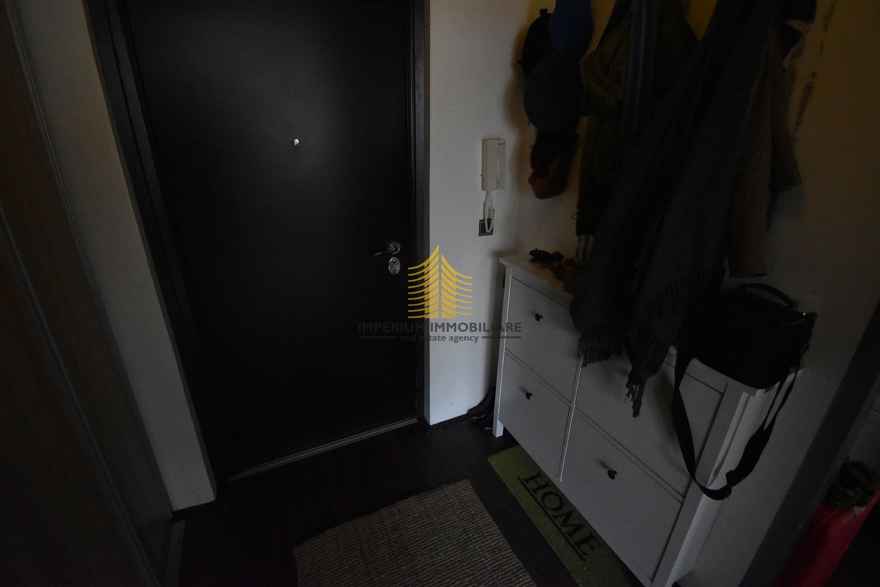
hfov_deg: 100.4
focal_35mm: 15
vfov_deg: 77.3
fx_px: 367
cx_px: 440
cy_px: 294
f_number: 4.5
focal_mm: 10
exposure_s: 1/400
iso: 6400
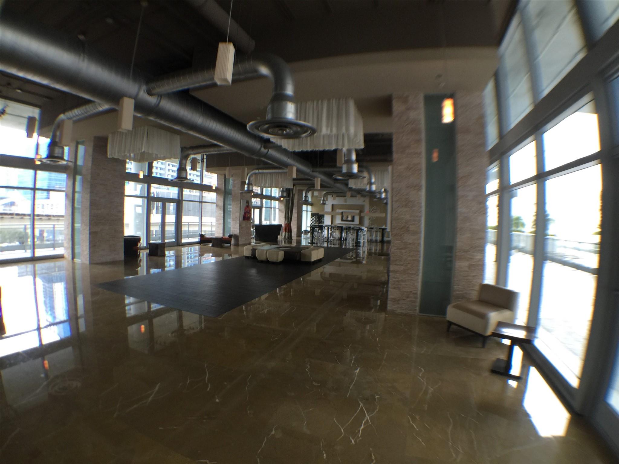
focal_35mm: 29
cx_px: 310
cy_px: 232
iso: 32
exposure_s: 1/30
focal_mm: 4.15
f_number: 2.2
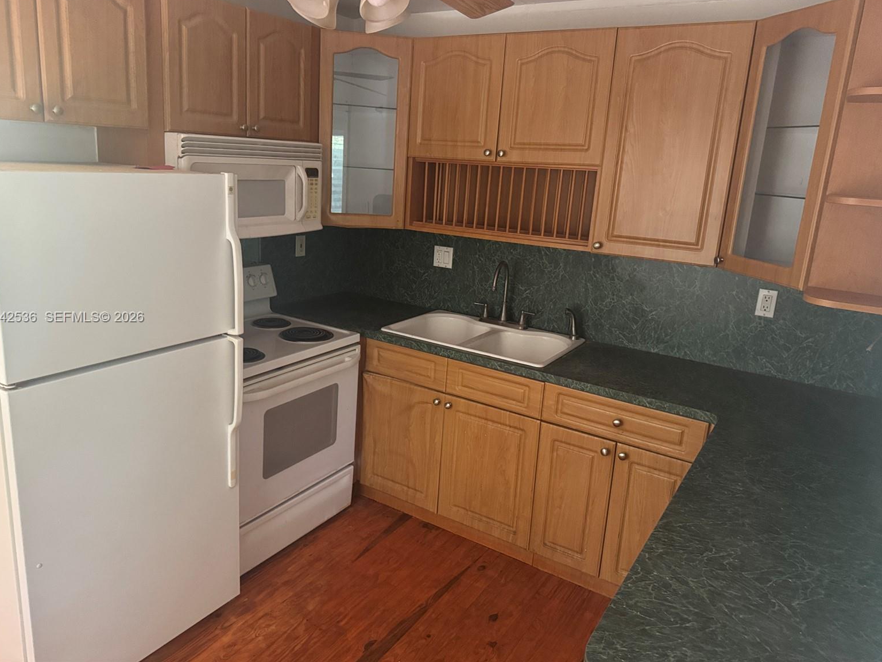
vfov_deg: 54.9
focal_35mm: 25
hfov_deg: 69.4
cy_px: 318
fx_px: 637
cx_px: 424
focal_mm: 6.76
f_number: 1.78
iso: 800
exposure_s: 1/44
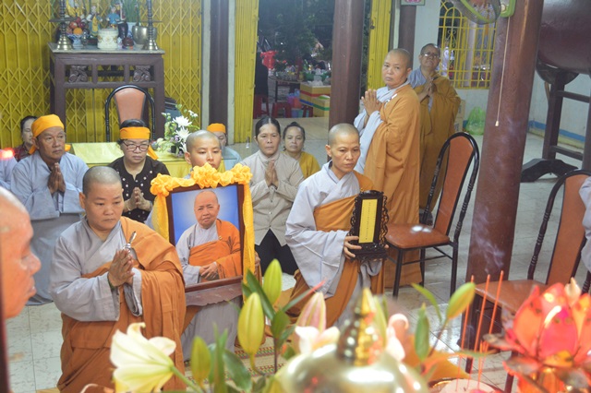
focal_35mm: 44
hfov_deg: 45.0
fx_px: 714
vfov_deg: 30.8
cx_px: 296
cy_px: 196
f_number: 4.5
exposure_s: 1/15
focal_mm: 29
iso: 1600
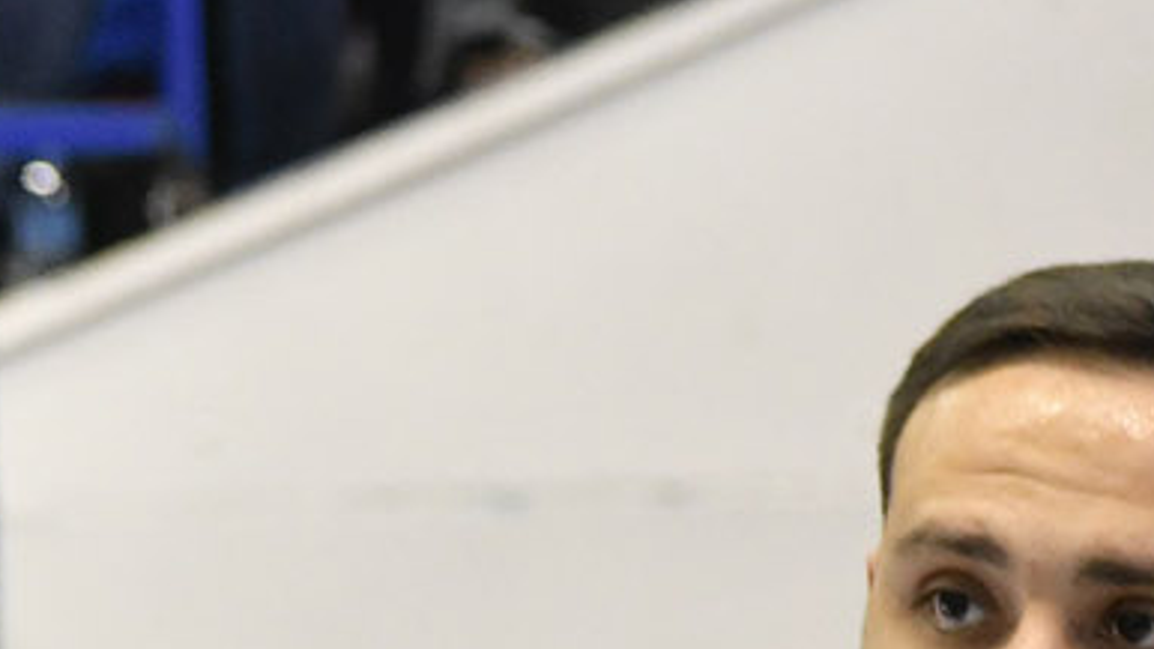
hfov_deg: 5.5
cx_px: -1504
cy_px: 1240
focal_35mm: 380
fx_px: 11626
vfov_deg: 3.2
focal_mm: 70
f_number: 5
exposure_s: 1/250
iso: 2500
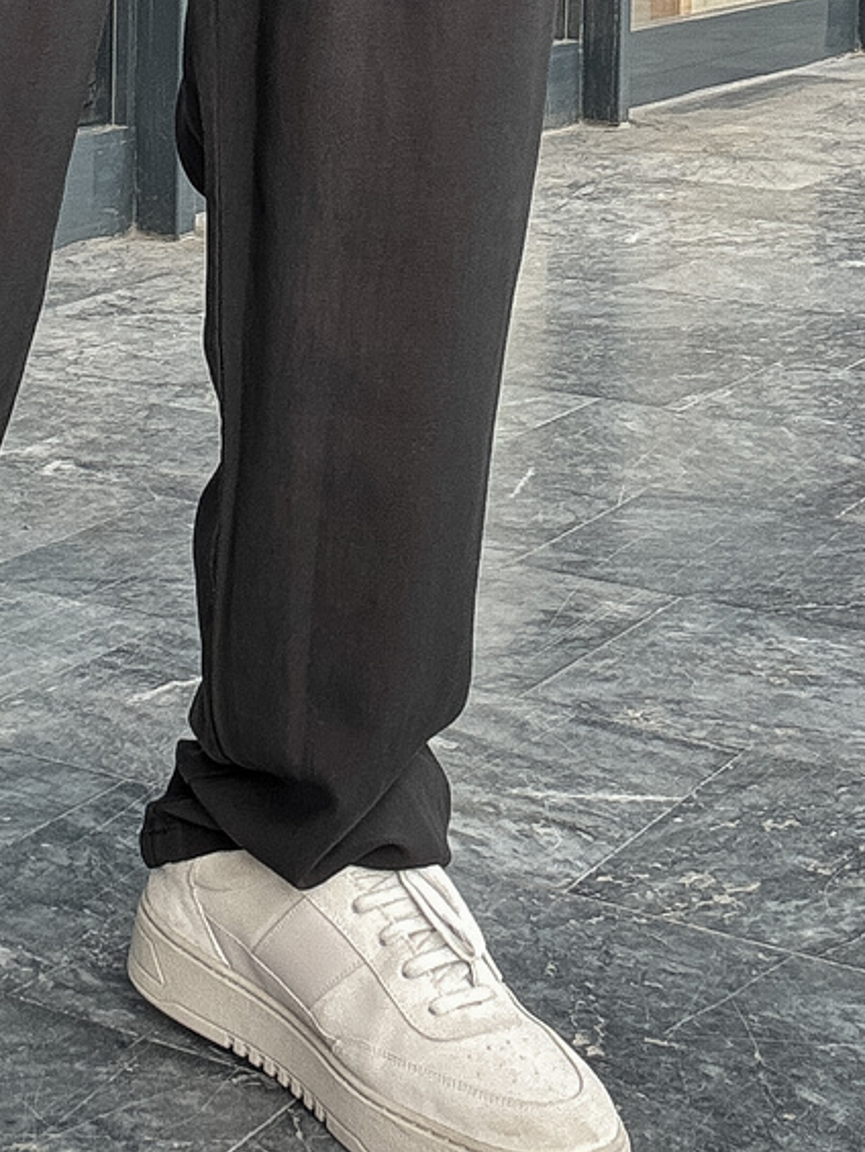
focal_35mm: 85
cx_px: -10
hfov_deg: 17.0
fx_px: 2831
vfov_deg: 21.8
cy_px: -102
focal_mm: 2.69
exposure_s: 1/120
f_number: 1.9
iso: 40
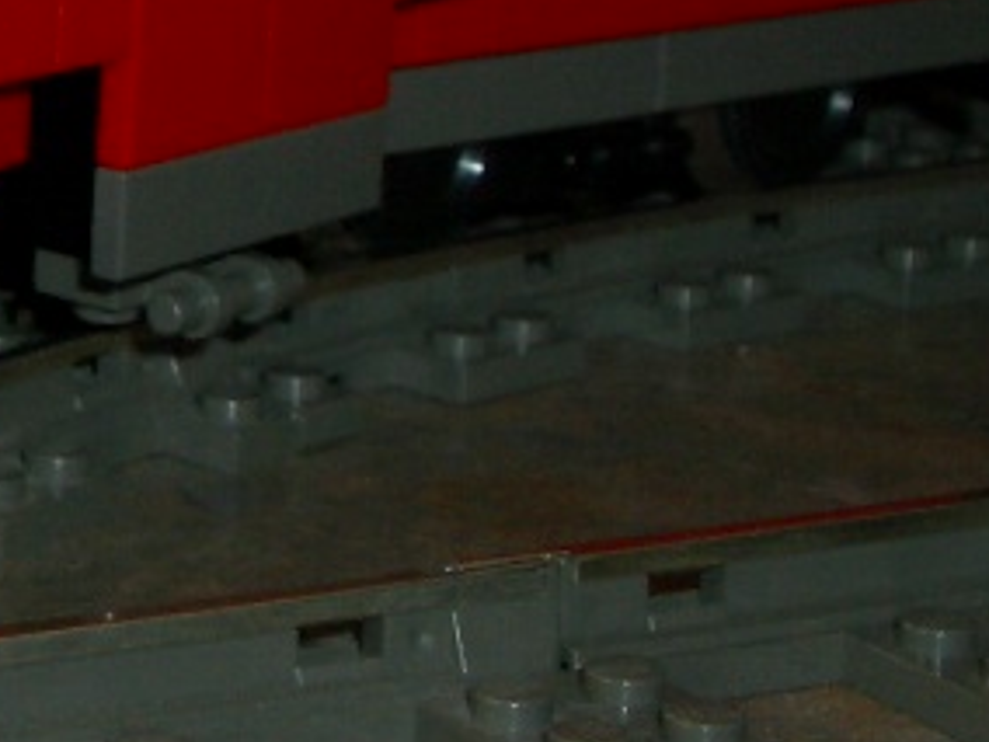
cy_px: -219
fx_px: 3600
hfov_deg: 14.8
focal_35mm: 126
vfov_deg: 11.5
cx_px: -387
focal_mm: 5.8
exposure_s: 1/60
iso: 50
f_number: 4.3
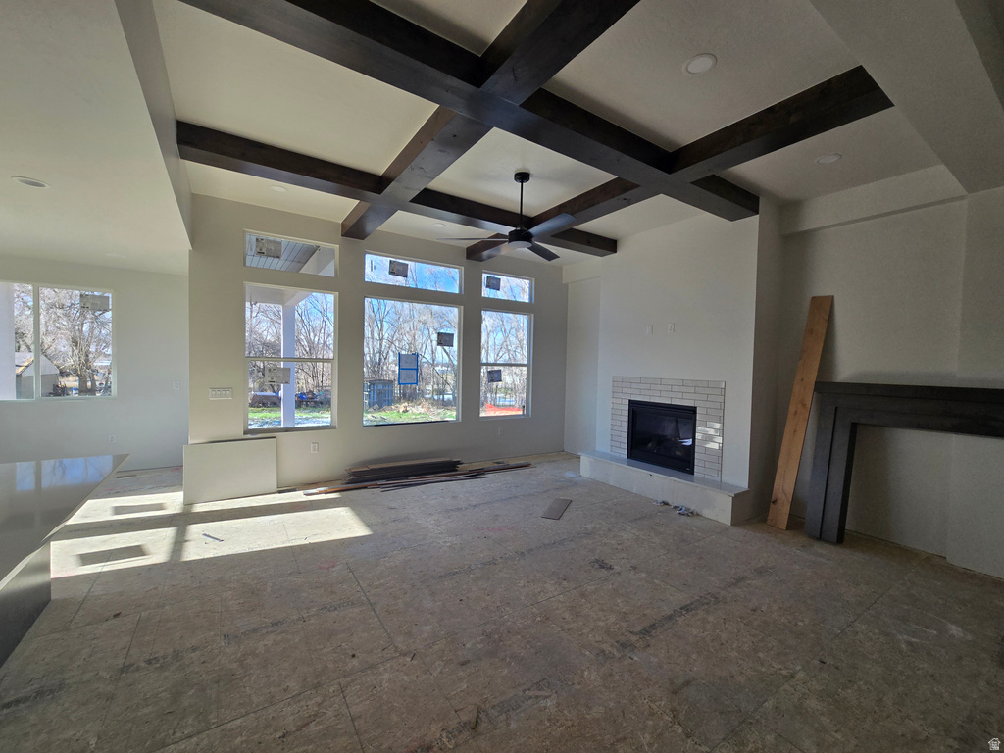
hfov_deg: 106.2
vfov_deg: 89.9
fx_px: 377
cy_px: 376
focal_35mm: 13
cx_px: 502
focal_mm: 2.2
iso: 50
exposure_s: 1/283
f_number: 2.2
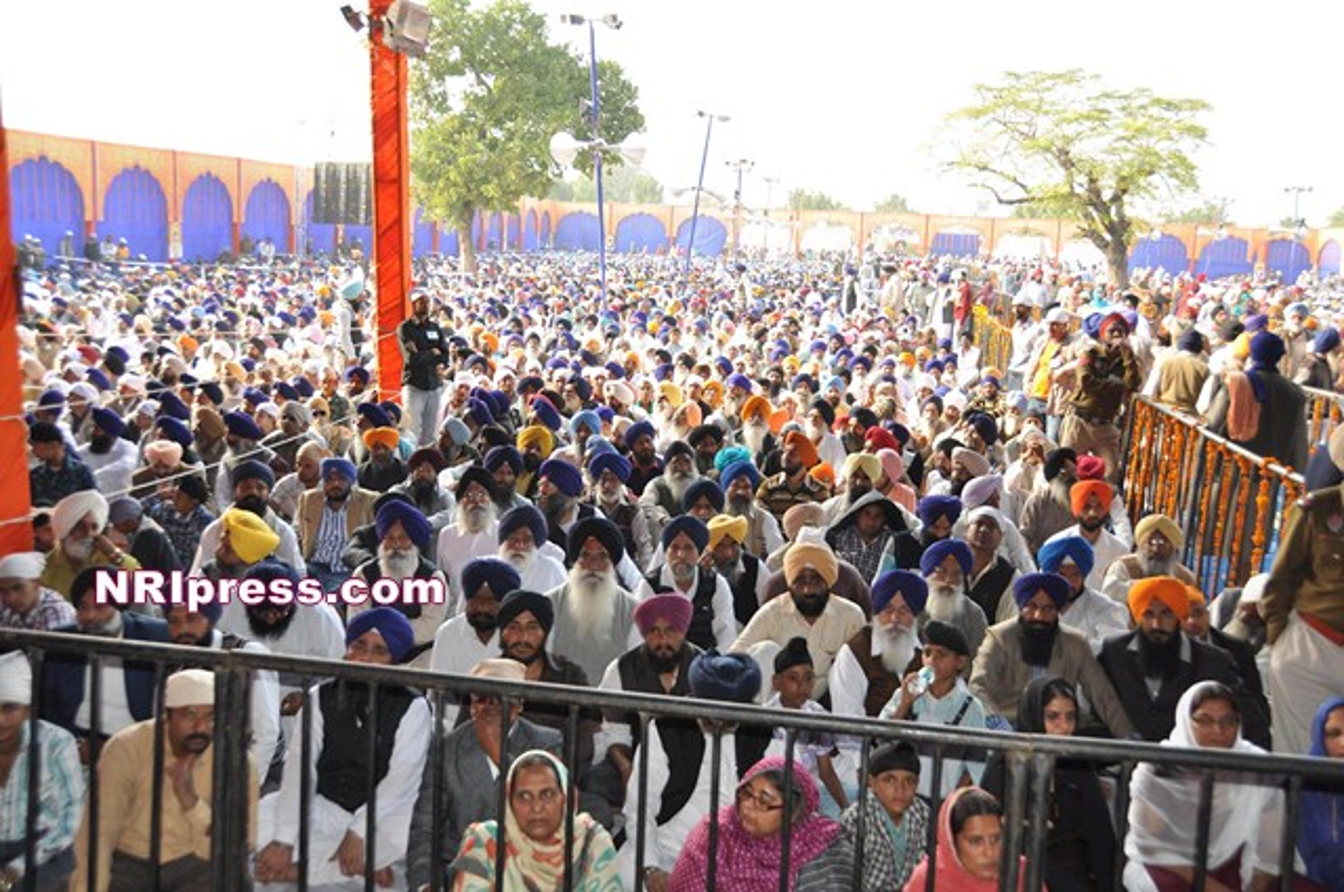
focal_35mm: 33
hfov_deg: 57.3
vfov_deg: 39.9
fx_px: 1230
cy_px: 446
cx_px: 672
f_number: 4
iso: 200
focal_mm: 22
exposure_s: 1/200
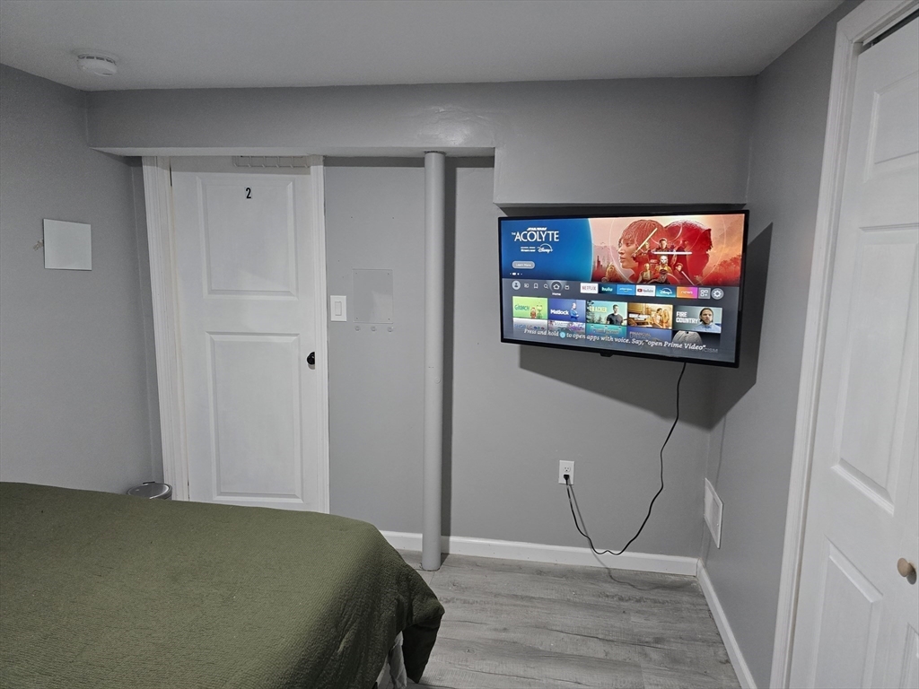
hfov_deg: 73.9
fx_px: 611
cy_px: 344
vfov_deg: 58.9
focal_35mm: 23
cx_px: 460
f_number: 1.7
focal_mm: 6.3
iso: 640
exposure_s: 1/120
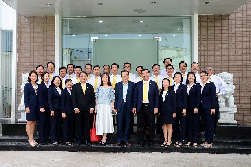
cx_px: 126
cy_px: 84
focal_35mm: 38
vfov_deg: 35.3
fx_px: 261
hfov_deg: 51.4
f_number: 6.3
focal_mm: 25
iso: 400
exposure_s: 1/160
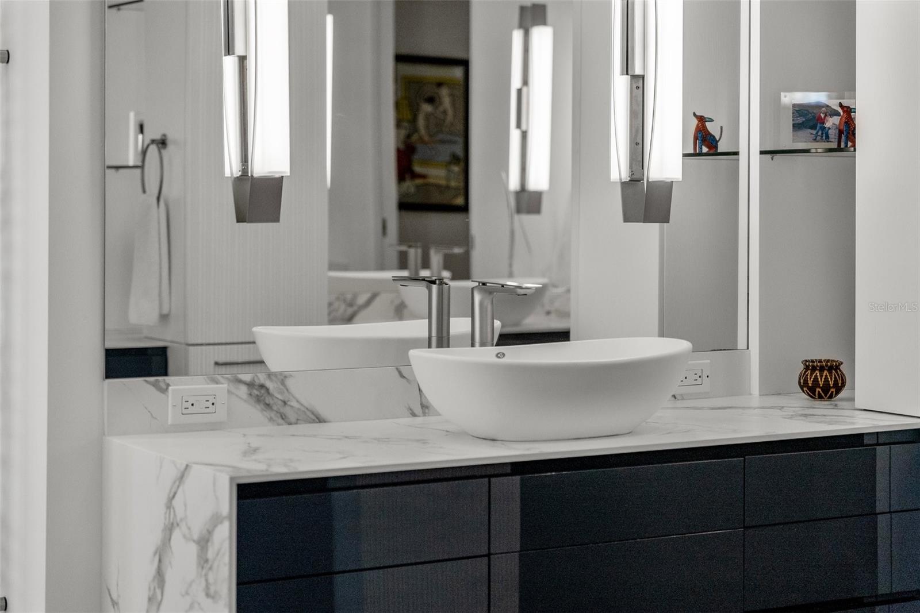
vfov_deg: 20.5
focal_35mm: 66
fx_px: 1694
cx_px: 460
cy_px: 306
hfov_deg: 30.4
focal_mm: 66.3
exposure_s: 1/1250
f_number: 2.8
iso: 640
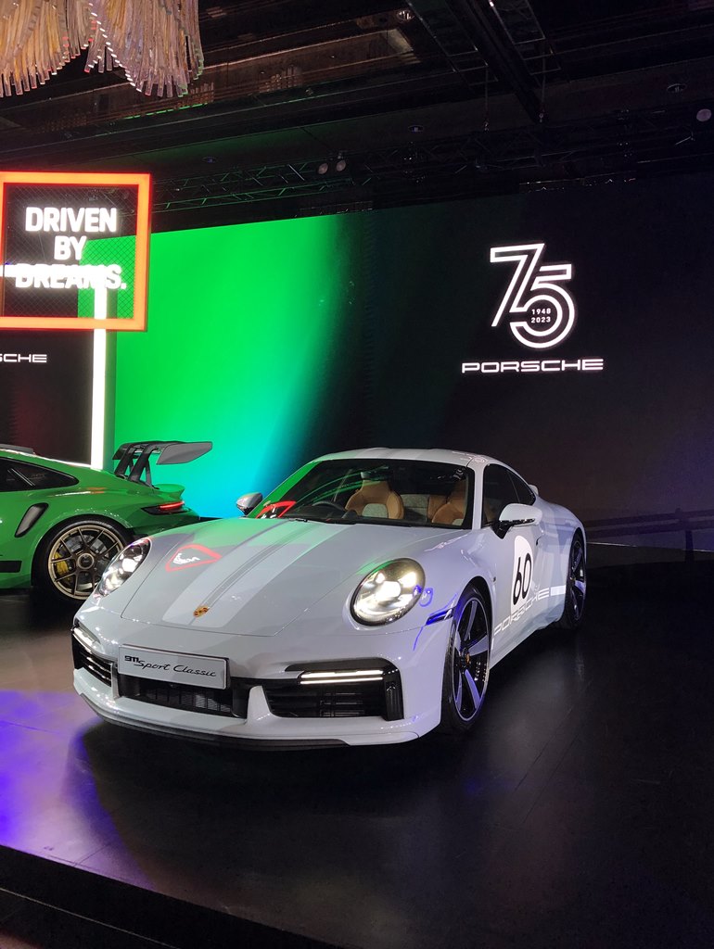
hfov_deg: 49.8
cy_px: 474
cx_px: 357
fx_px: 769
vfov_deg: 63.4
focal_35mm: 28
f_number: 1.8
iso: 32
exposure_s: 1/30
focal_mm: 3.99
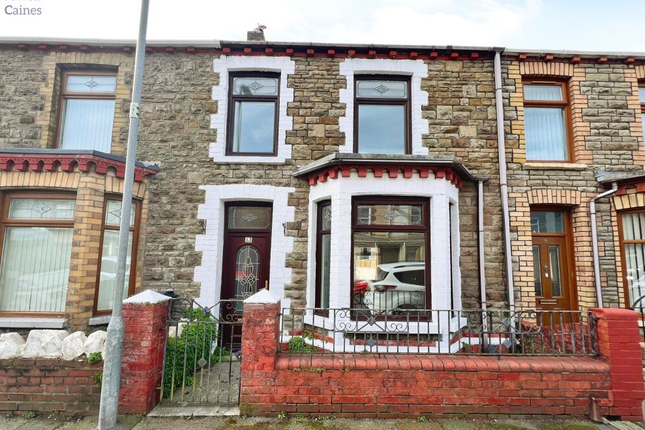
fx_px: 251
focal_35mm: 14
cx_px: 322
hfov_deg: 104.3
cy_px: 224
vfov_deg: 81.1
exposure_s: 1/499
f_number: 1.8
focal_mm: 1.57
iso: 32
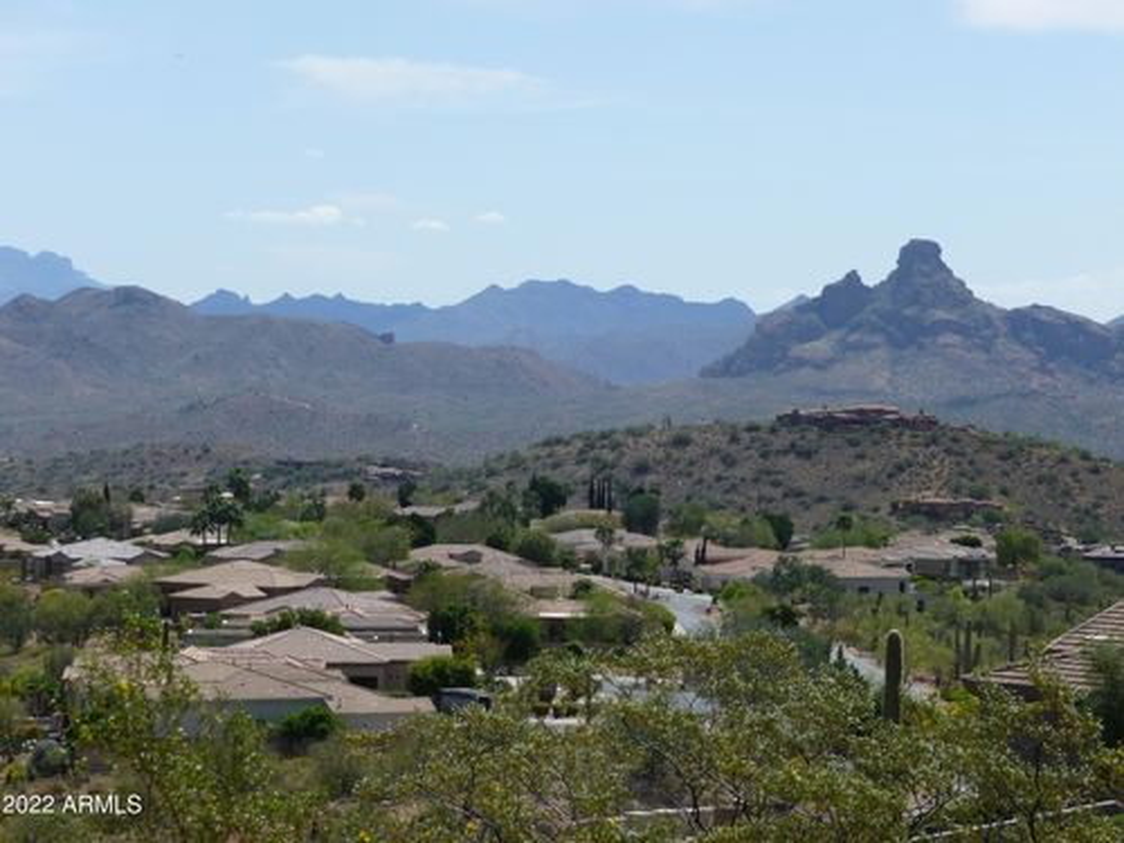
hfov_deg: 15.4
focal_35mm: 128
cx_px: 562
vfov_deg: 11.6
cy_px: 422
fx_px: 4156
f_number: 4.7
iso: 100
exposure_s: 1/800
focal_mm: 21.8
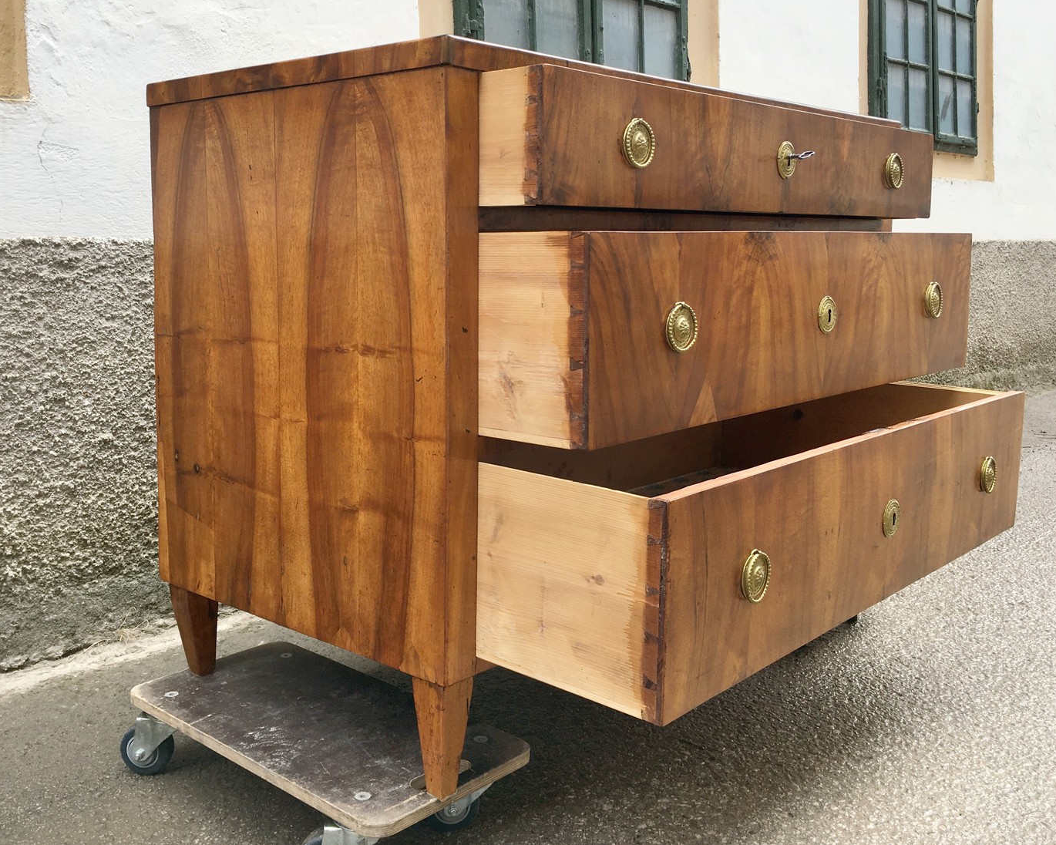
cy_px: 414
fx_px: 969
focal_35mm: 31
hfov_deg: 57.2
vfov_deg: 47.1
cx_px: 534
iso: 25
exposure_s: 1/155
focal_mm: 4.15
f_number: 2.2
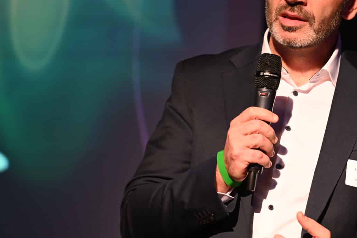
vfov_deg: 4.4
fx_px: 3094
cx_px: 269
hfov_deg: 6.6
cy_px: 96
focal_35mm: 312
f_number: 2.8
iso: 2500
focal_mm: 200
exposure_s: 1/100
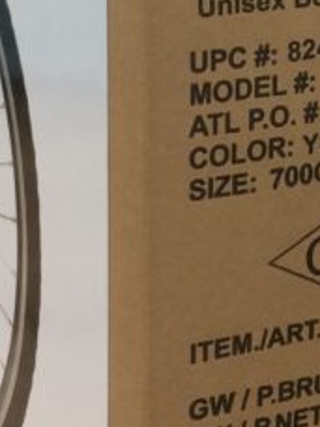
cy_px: -11
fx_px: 1602
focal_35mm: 130
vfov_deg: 14.9
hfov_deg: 11.1
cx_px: 436
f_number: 2.2
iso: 64
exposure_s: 1/30
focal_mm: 4.15
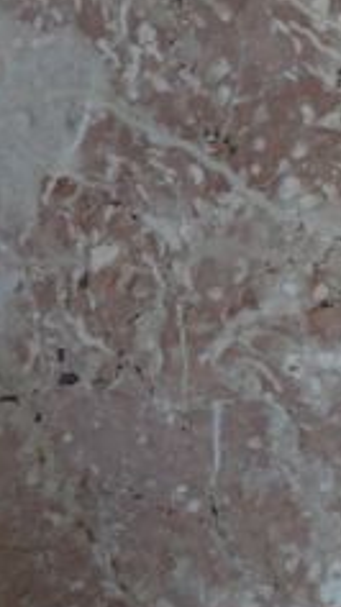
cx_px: 1018
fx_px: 3752
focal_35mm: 233
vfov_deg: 9.3
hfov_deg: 5.0
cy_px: 293
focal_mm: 24.35
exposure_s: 1/80
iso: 640
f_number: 4
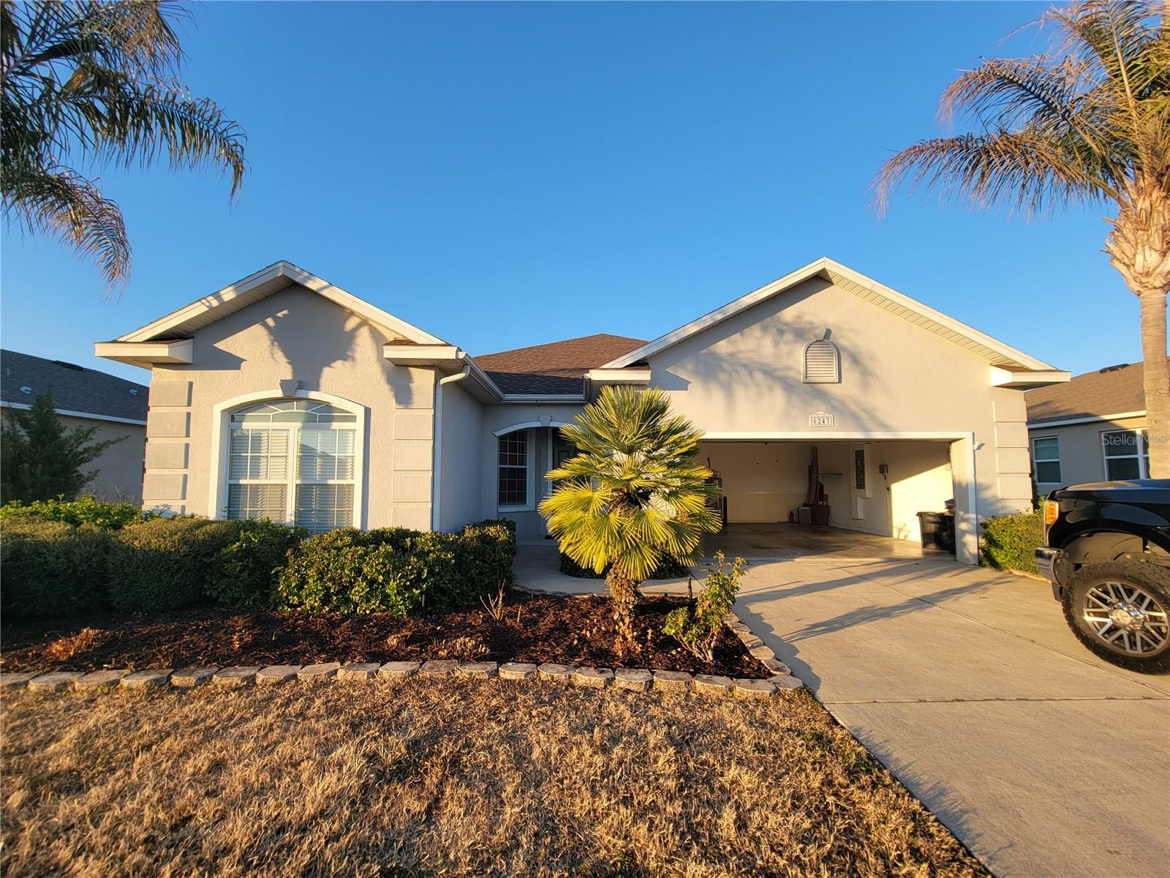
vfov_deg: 89.9
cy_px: 439
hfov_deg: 106.2
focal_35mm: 13
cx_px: 585
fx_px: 439
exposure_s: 1/536
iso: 50
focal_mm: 2.2
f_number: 2.2
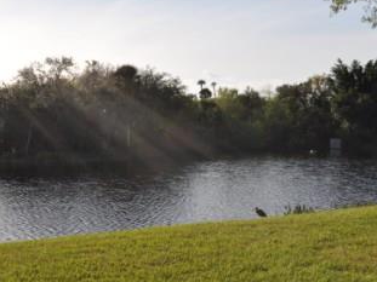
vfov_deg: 26.9
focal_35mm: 54
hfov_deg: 35.4
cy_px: 172
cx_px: 232
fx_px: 588
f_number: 13
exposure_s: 1/200
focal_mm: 26
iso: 200
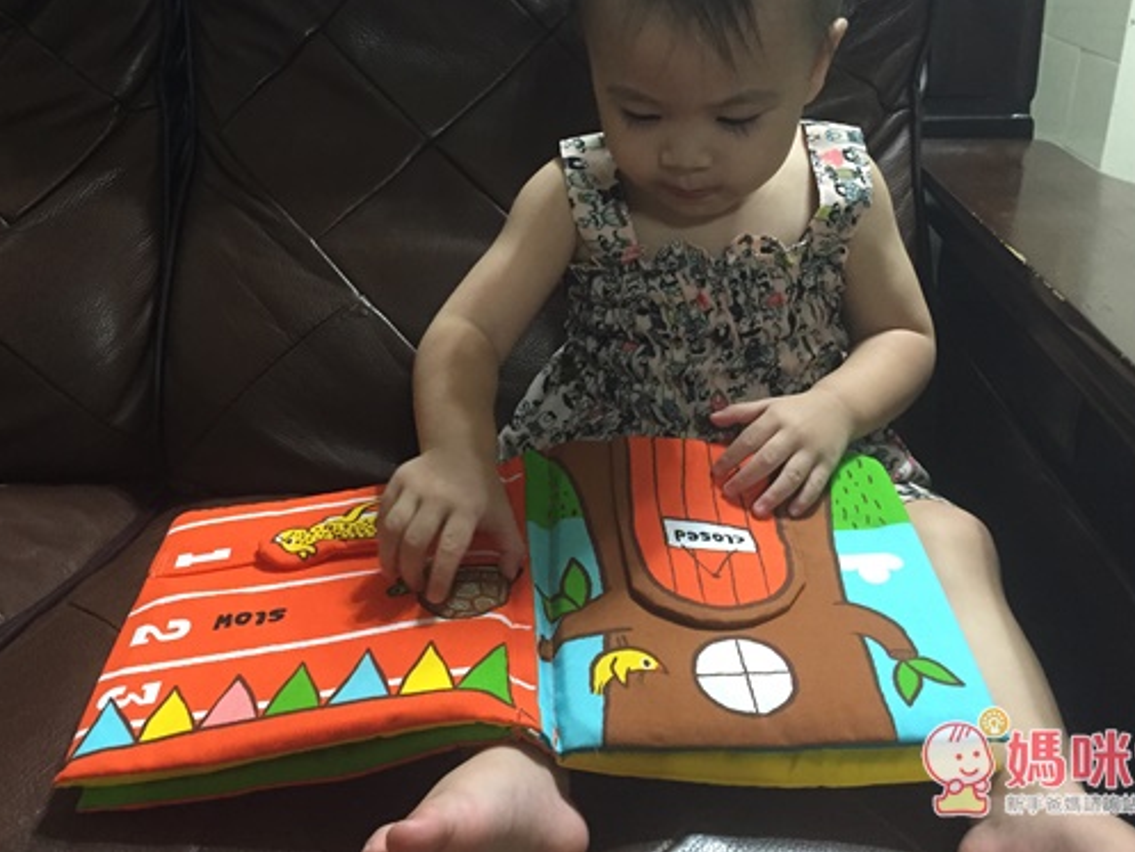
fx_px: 1148
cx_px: 539
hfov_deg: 52.6
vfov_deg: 40.5
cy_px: 340
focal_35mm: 35
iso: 250
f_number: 2.2
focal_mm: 4.15
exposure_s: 1/30
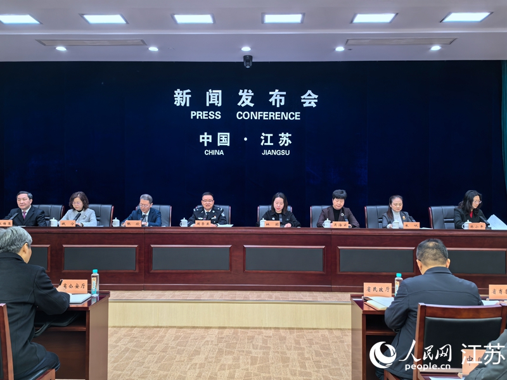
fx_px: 439
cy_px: 190
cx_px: 254
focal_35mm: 30
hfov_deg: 60.0
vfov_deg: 46.8
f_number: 2
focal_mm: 5.75
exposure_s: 1/100
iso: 200
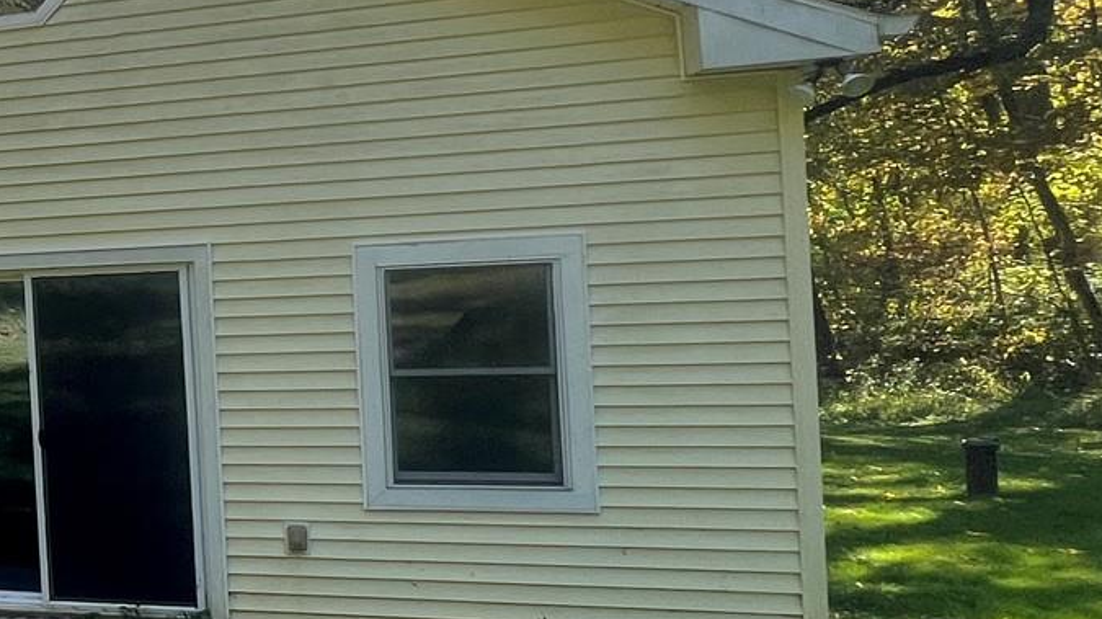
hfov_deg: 34.9
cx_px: -294
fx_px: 1256
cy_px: 268
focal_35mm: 43
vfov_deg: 27.6
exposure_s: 1/398
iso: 32
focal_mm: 1.57
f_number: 1.8
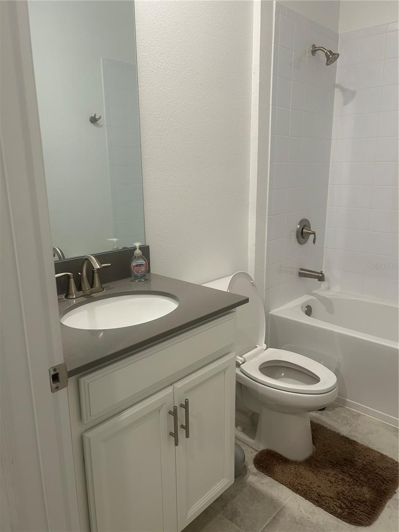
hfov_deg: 53.1
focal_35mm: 26
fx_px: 400
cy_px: 266
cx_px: 200
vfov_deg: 67.3
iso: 80
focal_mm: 5.7
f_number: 1.5
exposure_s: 1/60
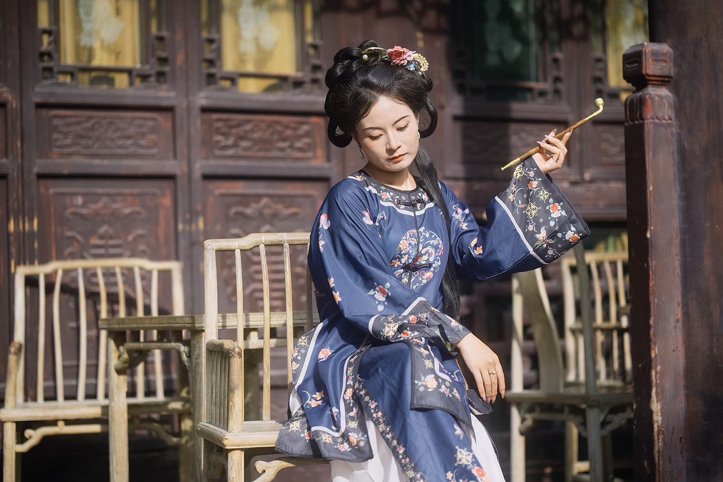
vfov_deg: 16.1
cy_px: 242
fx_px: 1707
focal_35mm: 85
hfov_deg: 23.9
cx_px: 358
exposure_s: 1/2500
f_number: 1.4
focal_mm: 56
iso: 125
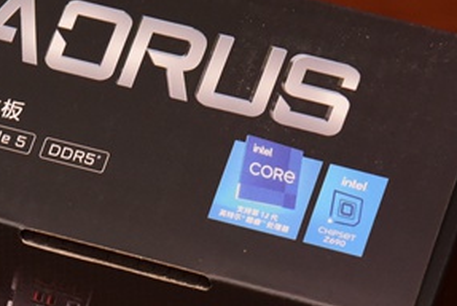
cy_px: 315
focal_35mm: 392
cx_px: -62
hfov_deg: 5.2
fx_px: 4981
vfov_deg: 3.5
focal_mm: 110
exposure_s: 1/60
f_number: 5.6
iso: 1600
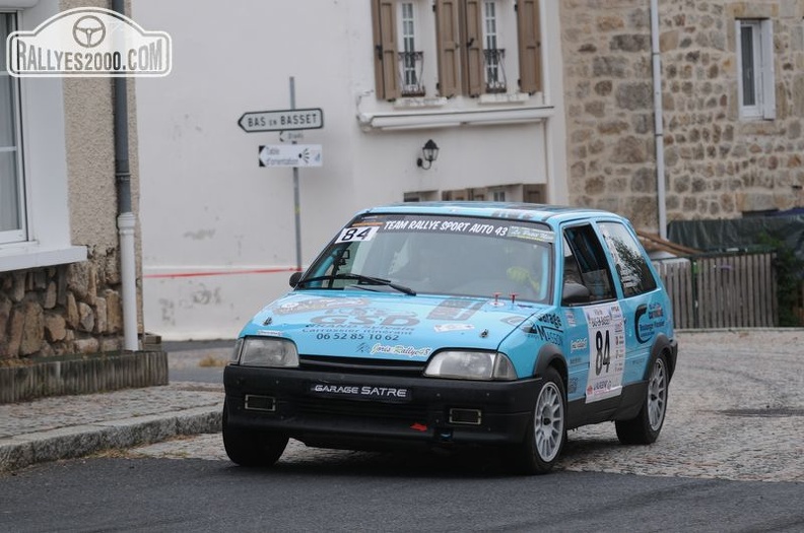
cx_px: 402
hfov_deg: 11.0
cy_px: 266
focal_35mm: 188
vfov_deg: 7.3
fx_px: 4180
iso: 400
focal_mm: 125
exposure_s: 1/800
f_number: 16
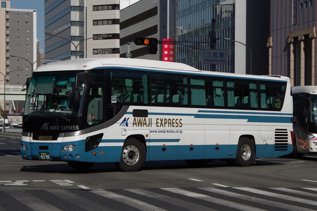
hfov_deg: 22.6
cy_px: 106
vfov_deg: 15.2
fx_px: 792
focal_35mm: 90
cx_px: 158
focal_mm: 60
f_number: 9
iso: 100
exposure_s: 1/320
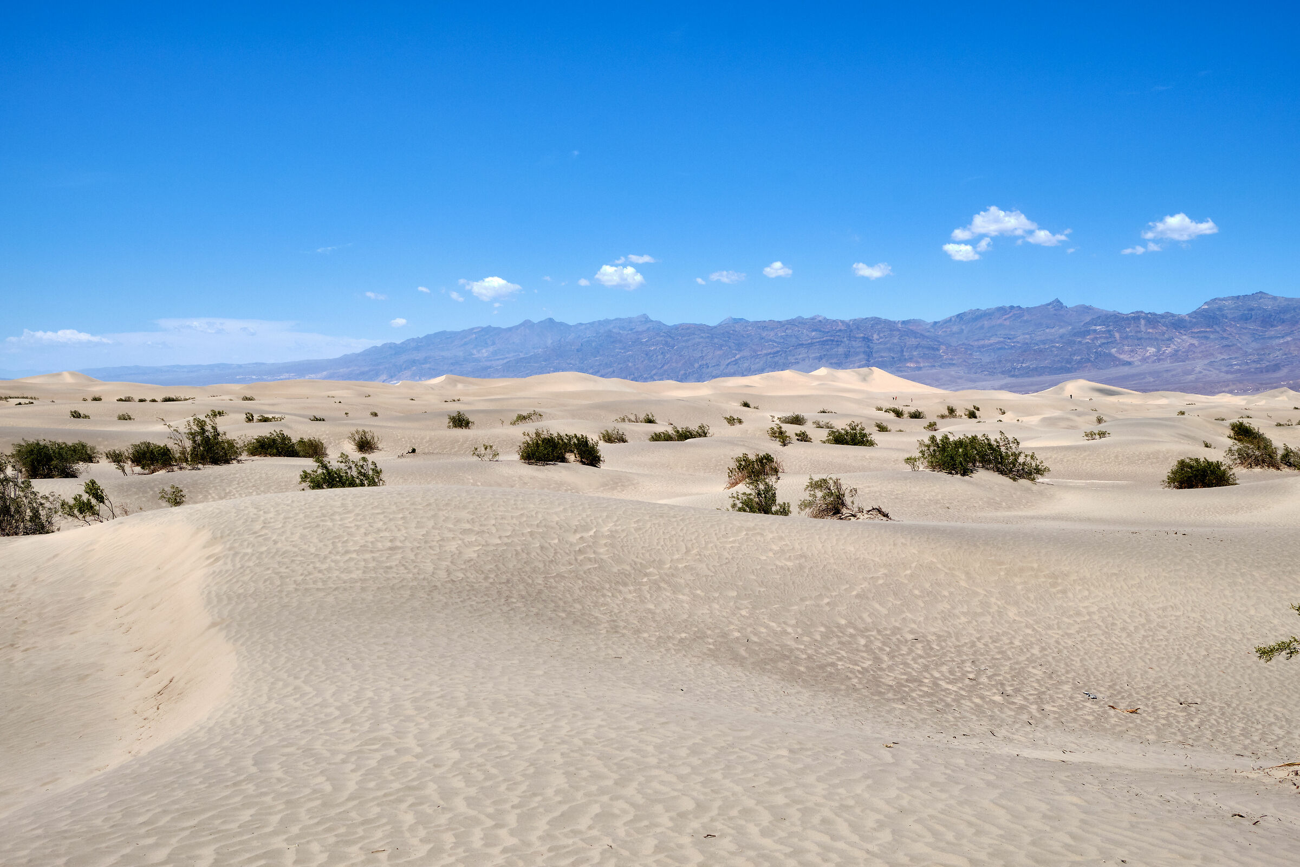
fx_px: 1119
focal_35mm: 31
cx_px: 650
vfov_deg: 42.3
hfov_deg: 60.3
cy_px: 434
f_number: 11
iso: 200
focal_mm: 20.5
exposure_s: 1/640
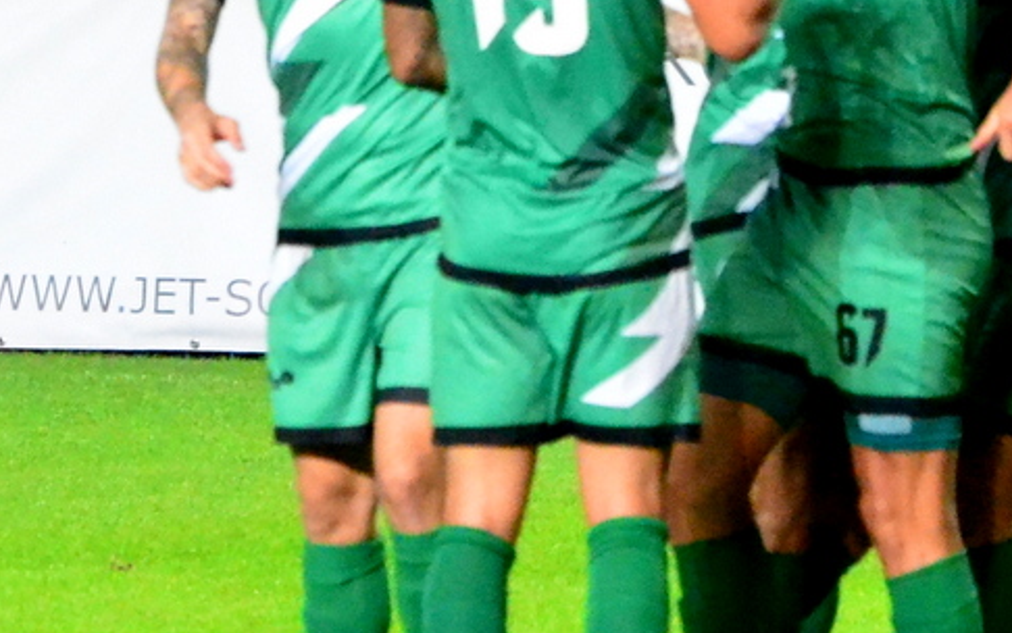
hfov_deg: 2.8
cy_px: 209
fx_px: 20800
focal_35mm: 754
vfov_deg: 1.7
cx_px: 970
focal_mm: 200
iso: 6400
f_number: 5.3
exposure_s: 1/320
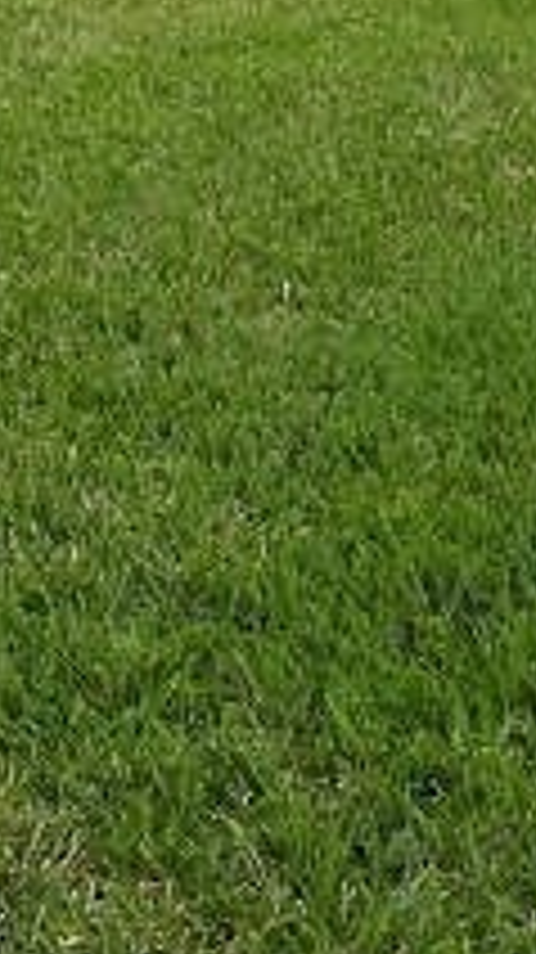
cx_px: -342
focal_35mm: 137
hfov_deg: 8.6
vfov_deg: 15.0
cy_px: -252
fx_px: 3467
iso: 32
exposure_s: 1/1678
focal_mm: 4.25
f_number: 1.8
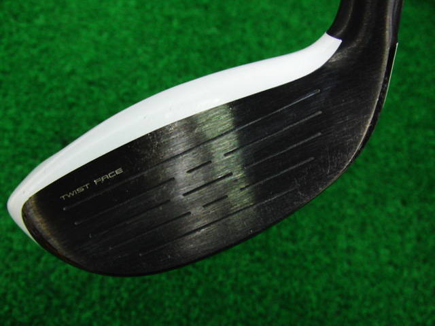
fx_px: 465
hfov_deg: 50.1
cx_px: 218
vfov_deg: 38.7
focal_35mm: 37
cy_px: 163
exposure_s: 1/50
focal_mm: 6.42
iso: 400
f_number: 3.6
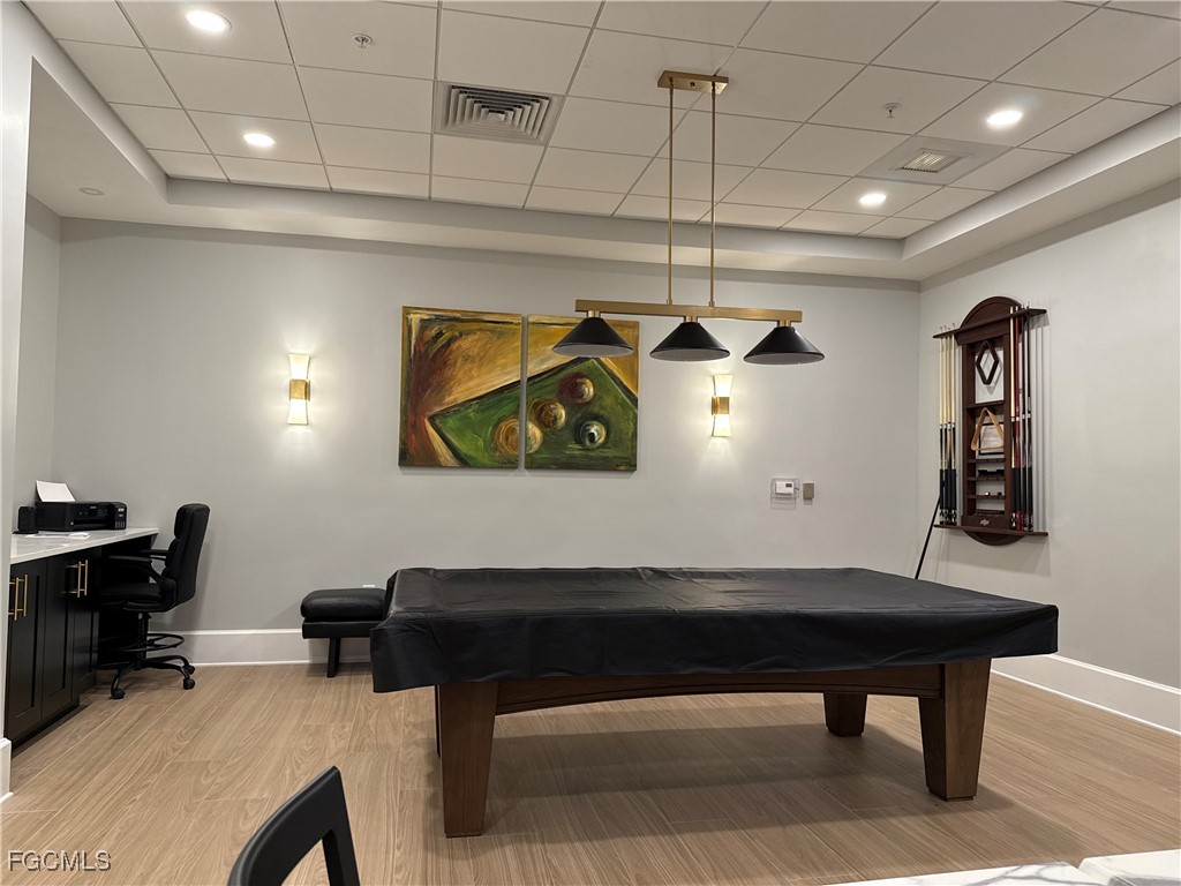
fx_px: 819
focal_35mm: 24
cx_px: 590
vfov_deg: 56.8
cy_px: 443
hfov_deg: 71.6
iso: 200
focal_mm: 6.76
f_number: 1.78
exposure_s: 1/60
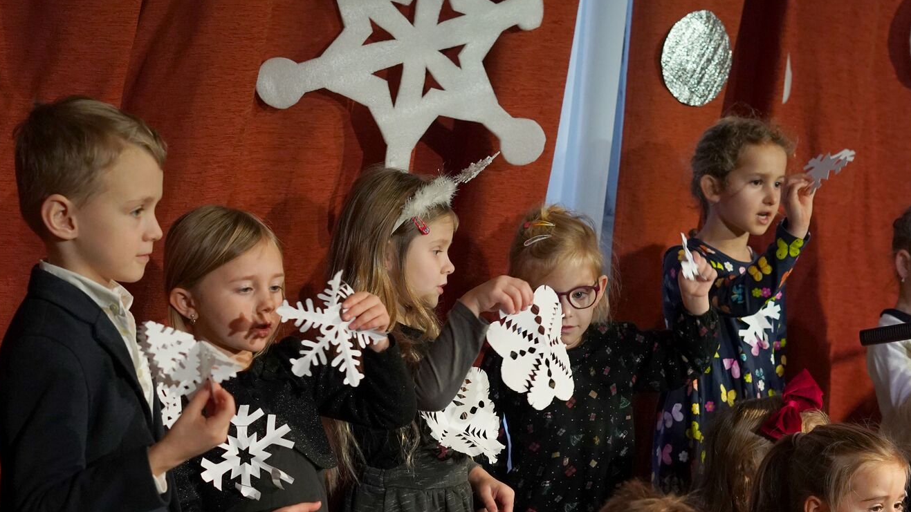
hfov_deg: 39.2
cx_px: 451
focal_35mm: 53
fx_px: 1280
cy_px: 289
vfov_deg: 22.6
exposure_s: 1/200
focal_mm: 50
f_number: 4
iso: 4000
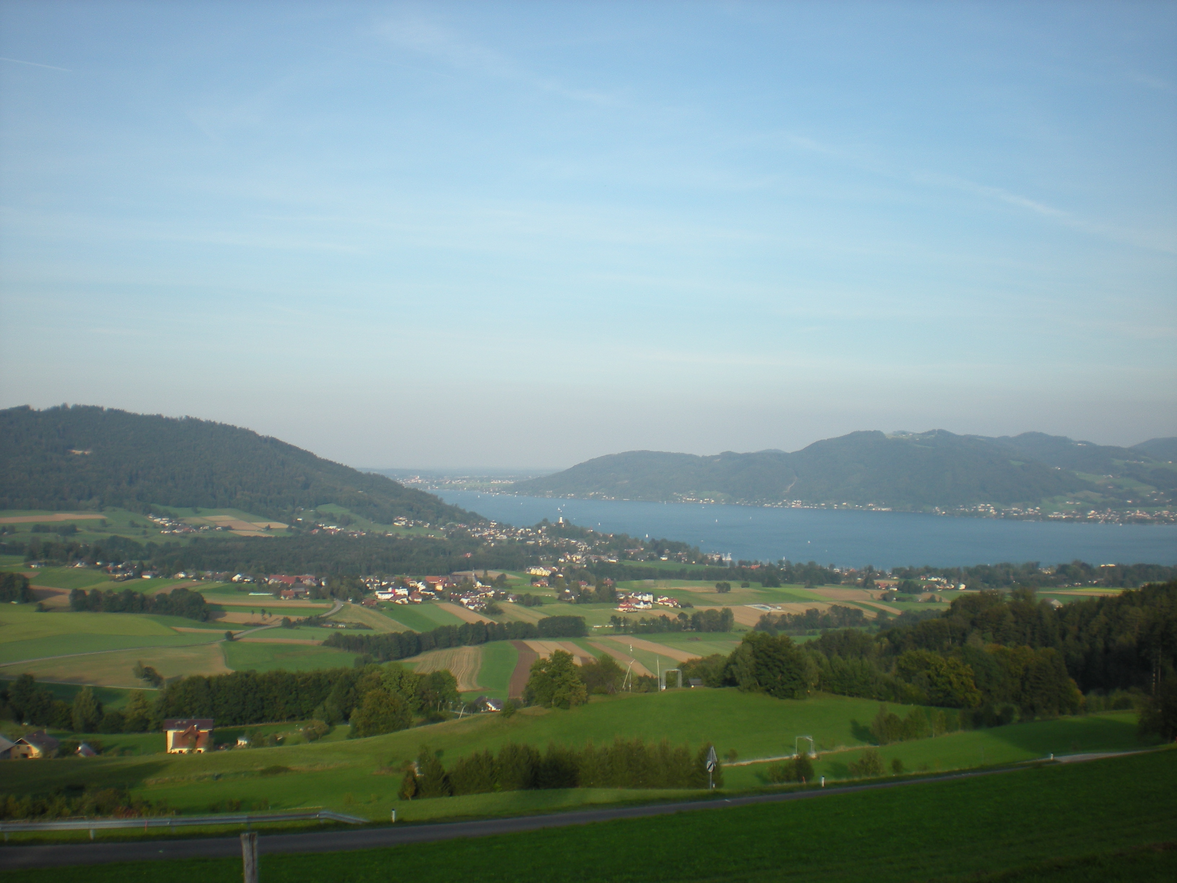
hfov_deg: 49.0
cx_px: 588
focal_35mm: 38
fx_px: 1292
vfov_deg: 37.7
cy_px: 442
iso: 64
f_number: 4.6
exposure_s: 1/262
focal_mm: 6.3
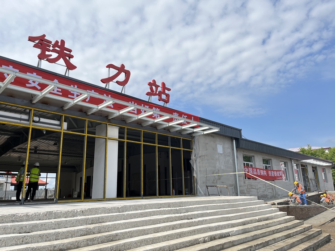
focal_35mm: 26
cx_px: 168
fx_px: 252
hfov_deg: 67.3
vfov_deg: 53.1
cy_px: 126
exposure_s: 1/3311
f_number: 1.6
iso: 50
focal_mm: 5.1
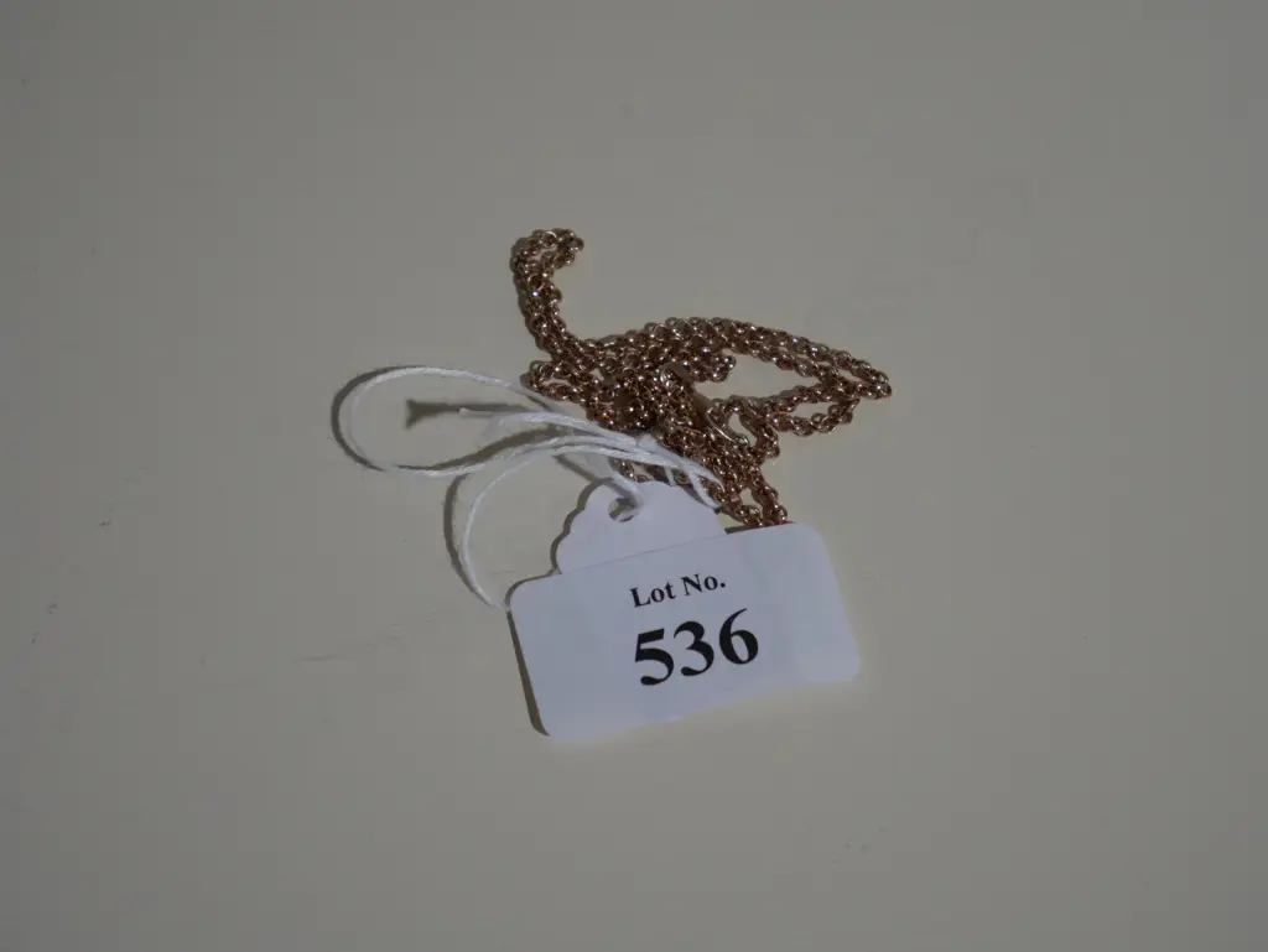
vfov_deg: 17.6
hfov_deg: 23.3
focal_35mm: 84
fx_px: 3078
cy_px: 476
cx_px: 634
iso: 500
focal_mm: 42
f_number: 5.6
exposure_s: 1/100
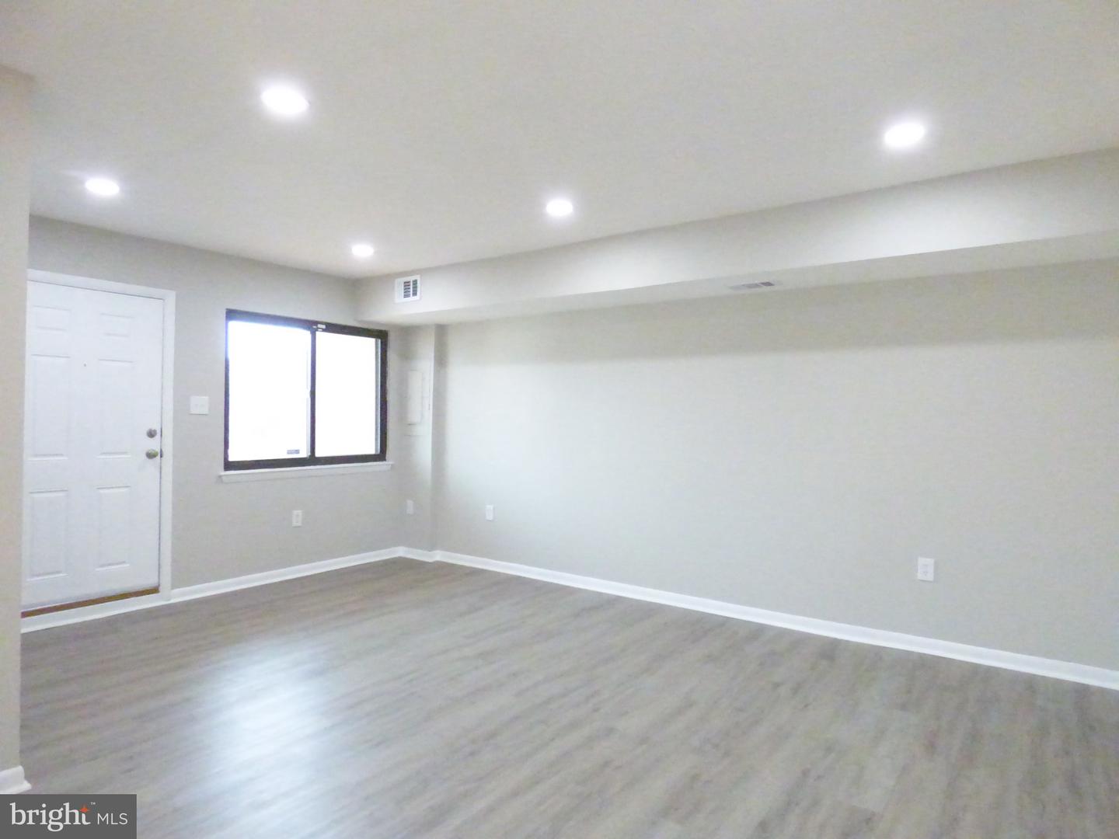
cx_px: 560
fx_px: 647
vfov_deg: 66.0
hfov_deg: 81.7
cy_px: 420
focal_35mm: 20
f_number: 2.8
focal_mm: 3.58
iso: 3200
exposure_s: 1/500
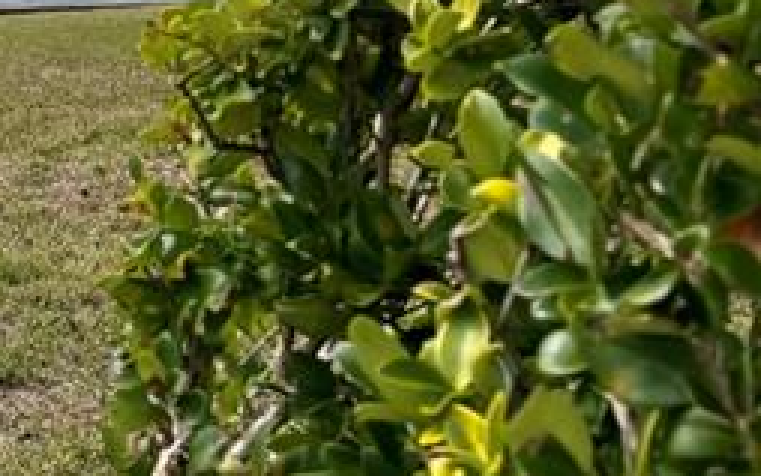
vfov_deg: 11.3
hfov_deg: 15.9
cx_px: -626
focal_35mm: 111
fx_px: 2303
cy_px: -275
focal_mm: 5.96
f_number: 1.6
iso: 50
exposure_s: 1/8333
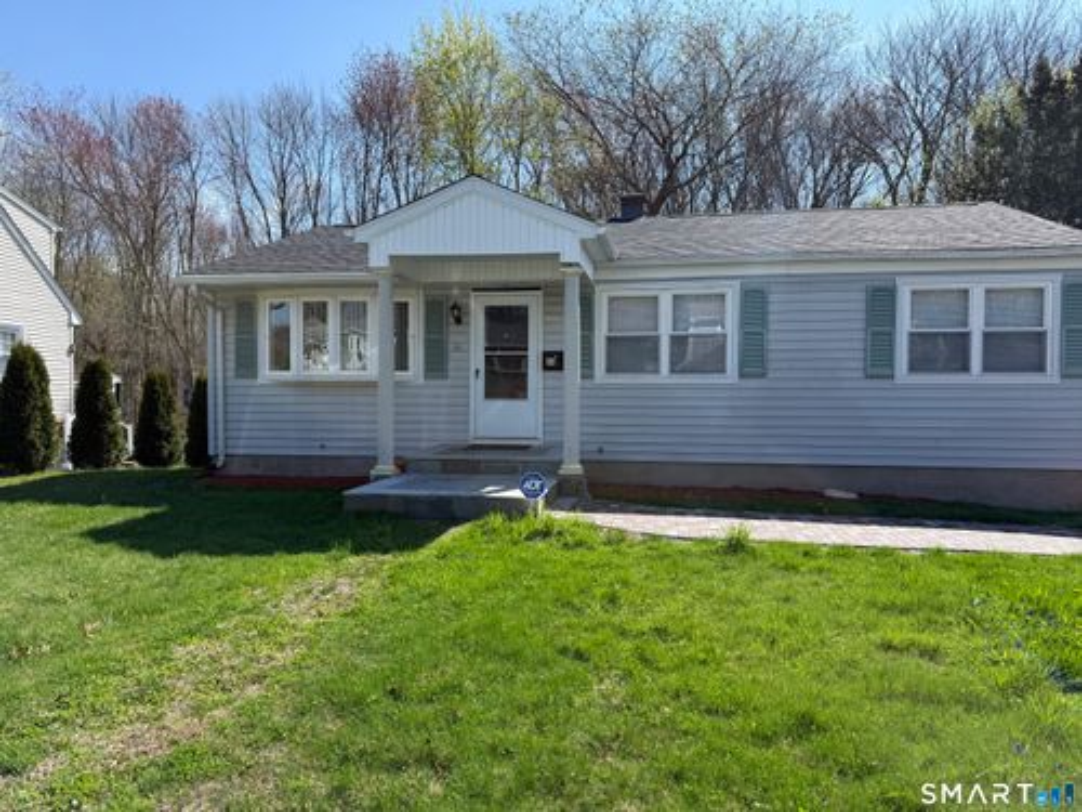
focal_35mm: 24
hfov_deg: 71.6
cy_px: 406
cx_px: 541
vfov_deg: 56.8
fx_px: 750
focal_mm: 6.76
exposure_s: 1/2611
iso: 80
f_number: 1.78
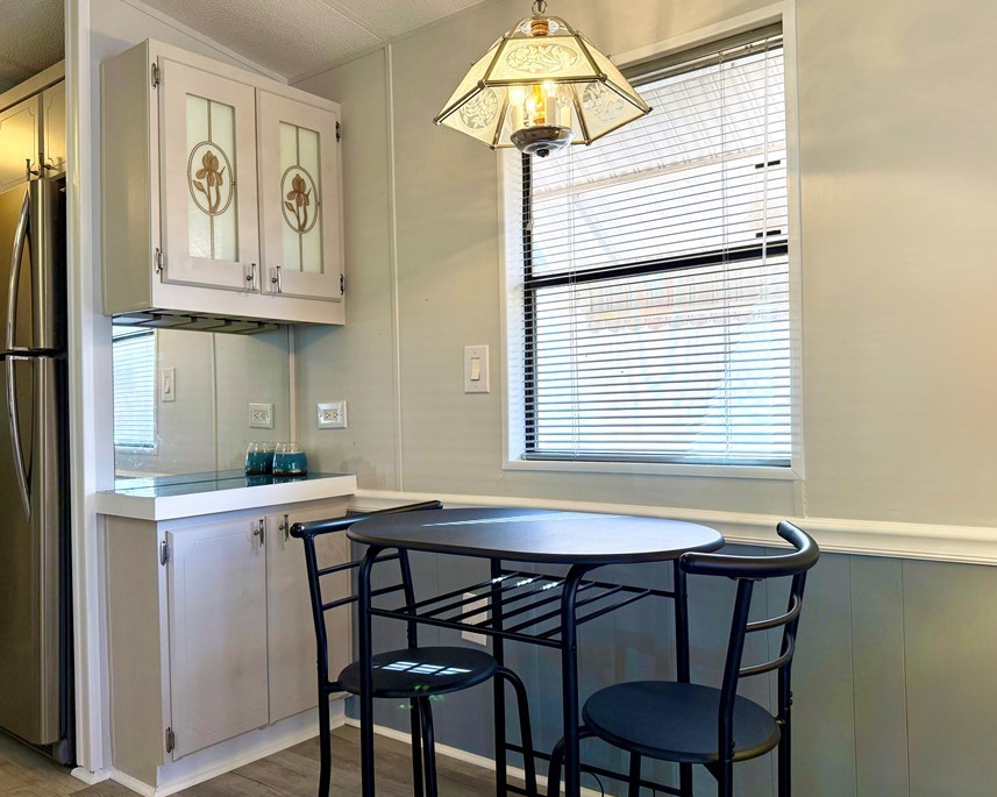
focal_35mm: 28
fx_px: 826
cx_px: 475
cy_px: 394
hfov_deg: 62.2
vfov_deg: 51.5
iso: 125
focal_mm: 6.76
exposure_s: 1/232
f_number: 1.78
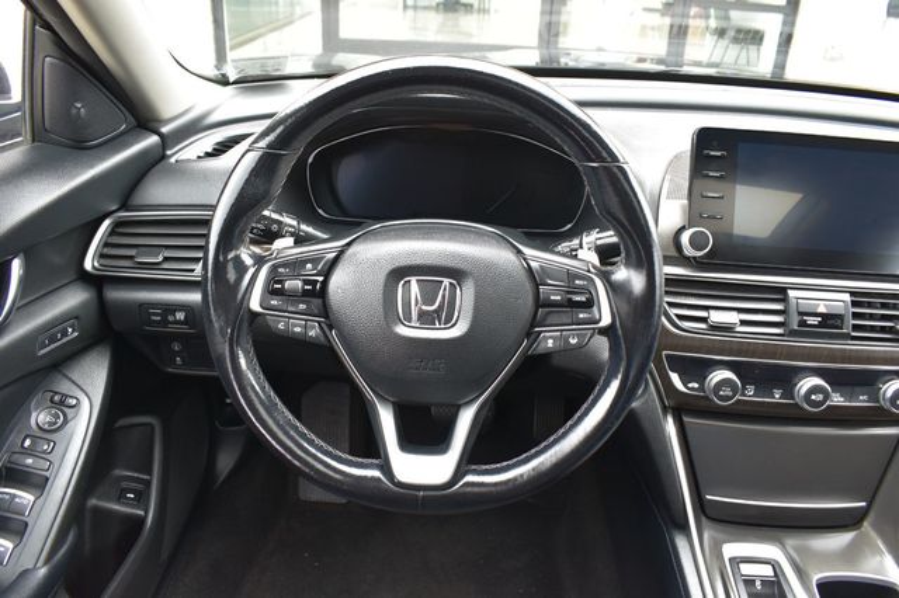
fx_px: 674
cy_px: 299
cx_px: 450
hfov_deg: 67.4
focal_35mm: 27
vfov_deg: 47.9
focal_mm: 18
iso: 720
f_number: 6.3
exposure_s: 1/15
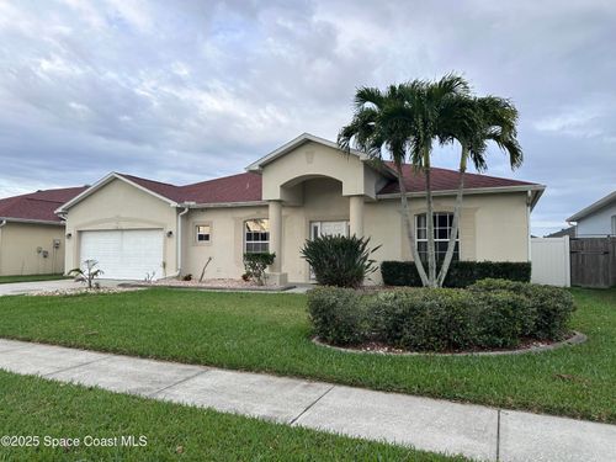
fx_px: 427
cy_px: 231
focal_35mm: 24
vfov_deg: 56.8
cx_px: 308
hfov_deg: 71.6
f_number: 1.78
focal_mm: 6.86
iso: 80
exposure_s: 1/1357
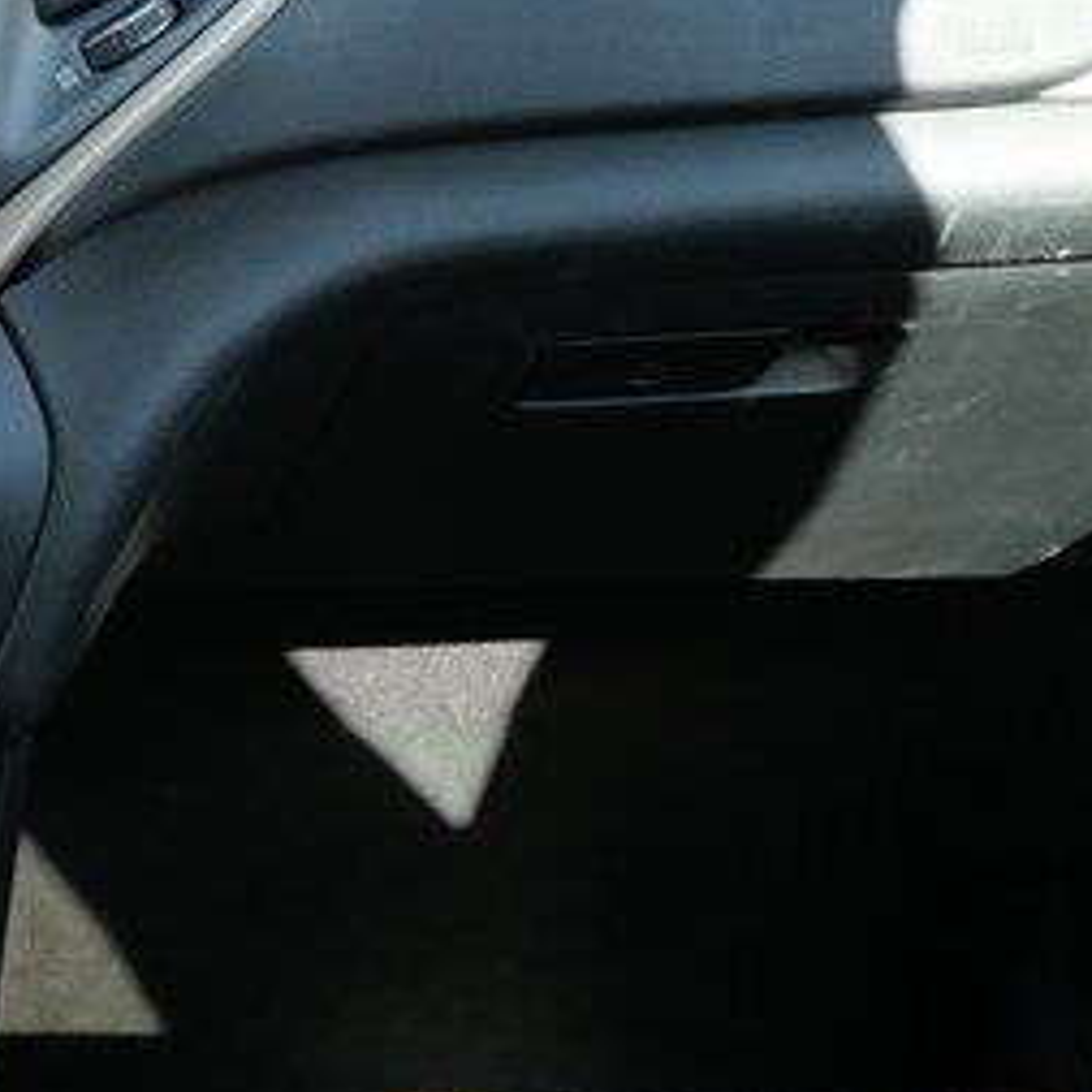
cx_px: -445
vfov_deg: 20.2
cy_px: 501
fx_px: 3069
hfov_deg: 18.4
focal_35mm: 86
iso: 200
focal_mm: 12
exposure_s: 1/125
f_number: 4
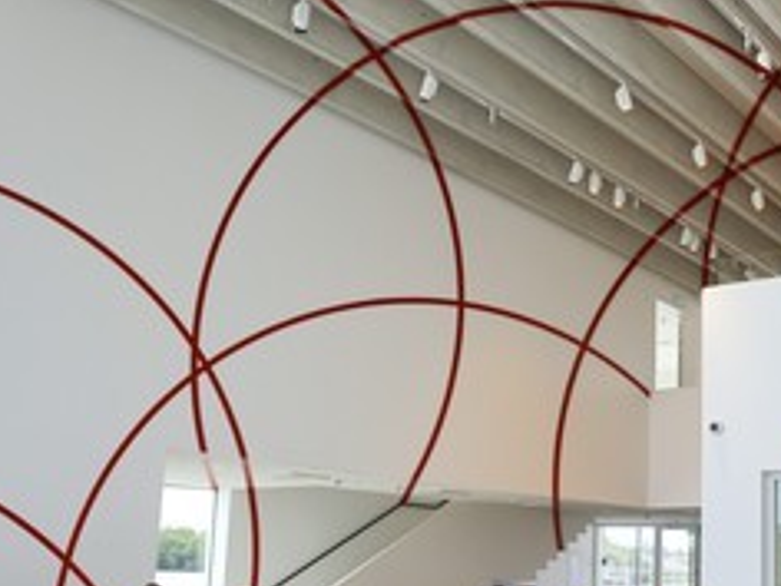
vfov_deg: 34.7
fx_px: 925
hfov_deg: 44.5
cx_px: 569
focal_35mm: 41
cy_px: 401
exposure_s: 1/160
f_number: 7.1
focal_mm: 24
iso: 200
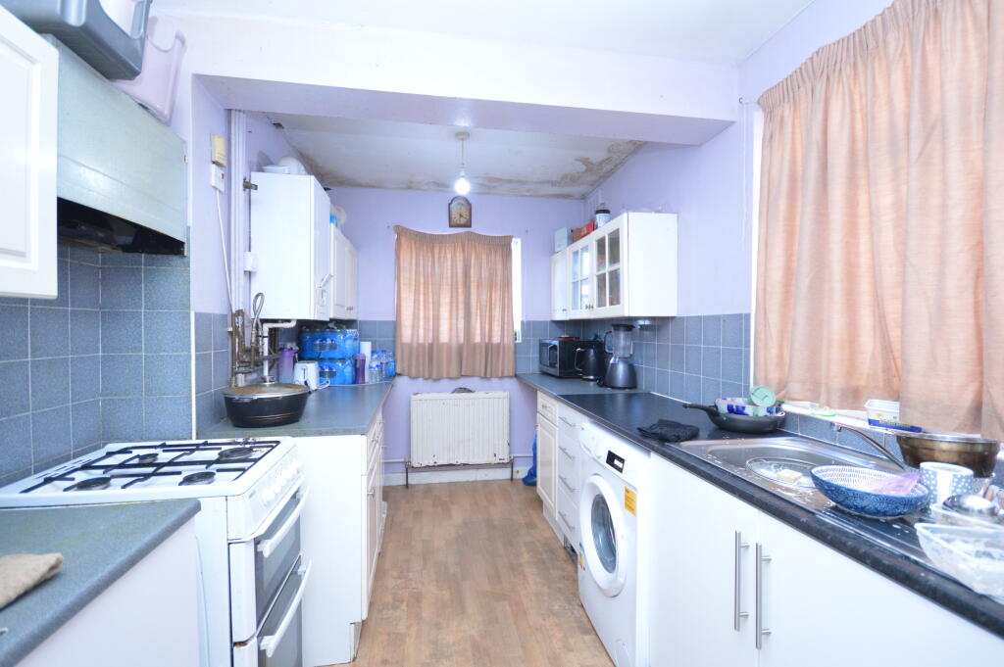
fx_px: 418
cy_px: 334
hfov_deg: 100.4
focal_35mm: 15
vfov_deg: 77.2
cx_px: 502
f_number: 4
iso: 1800
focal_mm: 10
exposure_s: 1/60
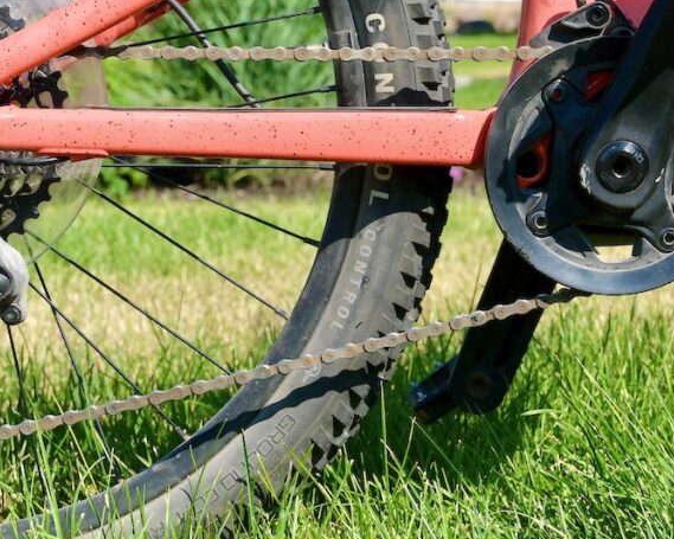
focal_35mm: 76
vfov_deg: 20.1
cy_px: 184
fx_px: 1516
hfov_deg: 25.0
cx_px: 237
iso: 400
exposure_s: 1/1800
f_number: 5.6
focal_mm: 30
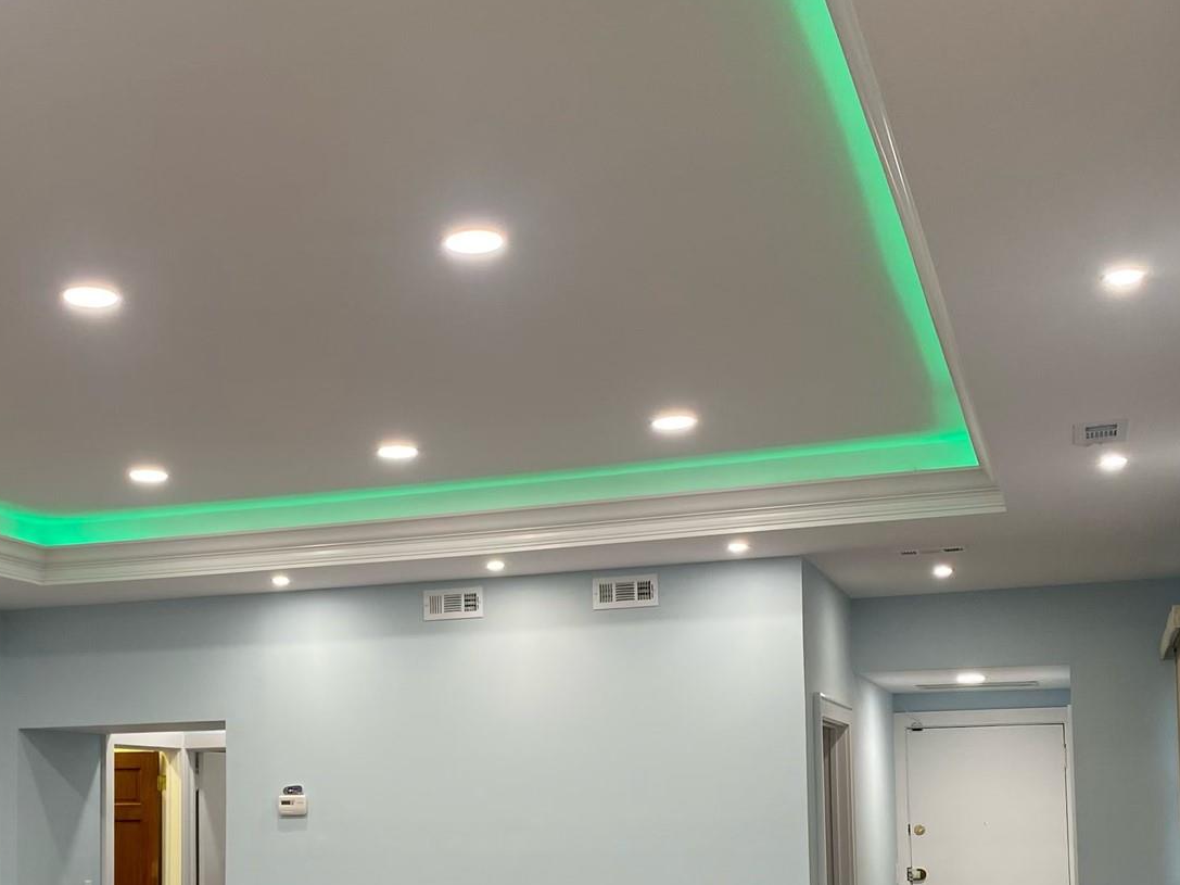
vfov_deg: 29.0
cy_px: 718
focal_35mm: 49
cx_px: 383
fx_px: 1670
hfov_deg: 38.4
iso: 80
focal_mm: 4.25
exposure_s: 1/60
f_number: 1.8
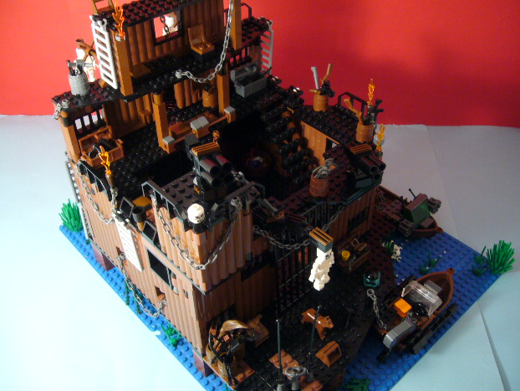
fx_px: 541
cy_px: 195
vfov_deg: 39.7
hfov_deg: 51.3
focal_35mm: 36
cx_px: 267
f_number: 2.8
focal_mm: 5.8
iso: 200
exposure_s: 1/13
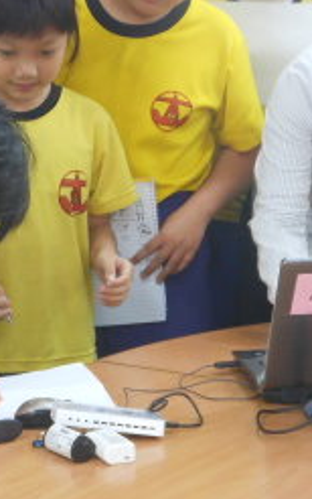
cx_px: 79
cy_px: 195
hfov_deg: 11.8
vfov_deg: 18.7
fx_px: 1508
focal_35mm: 111
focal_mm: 7.7
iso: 250
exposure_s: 1/30
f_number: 3.8
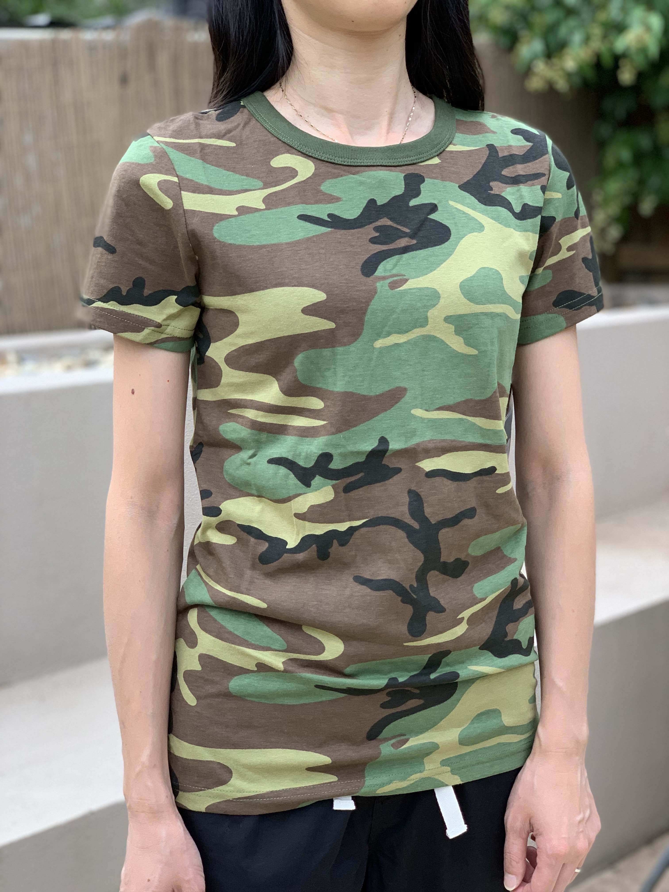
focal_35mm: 52
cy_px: 446
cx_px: 334
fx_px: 1340
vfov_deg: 36.8
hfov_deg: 28.0
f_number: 2.4
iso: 125
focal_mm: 6
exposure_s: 1/121
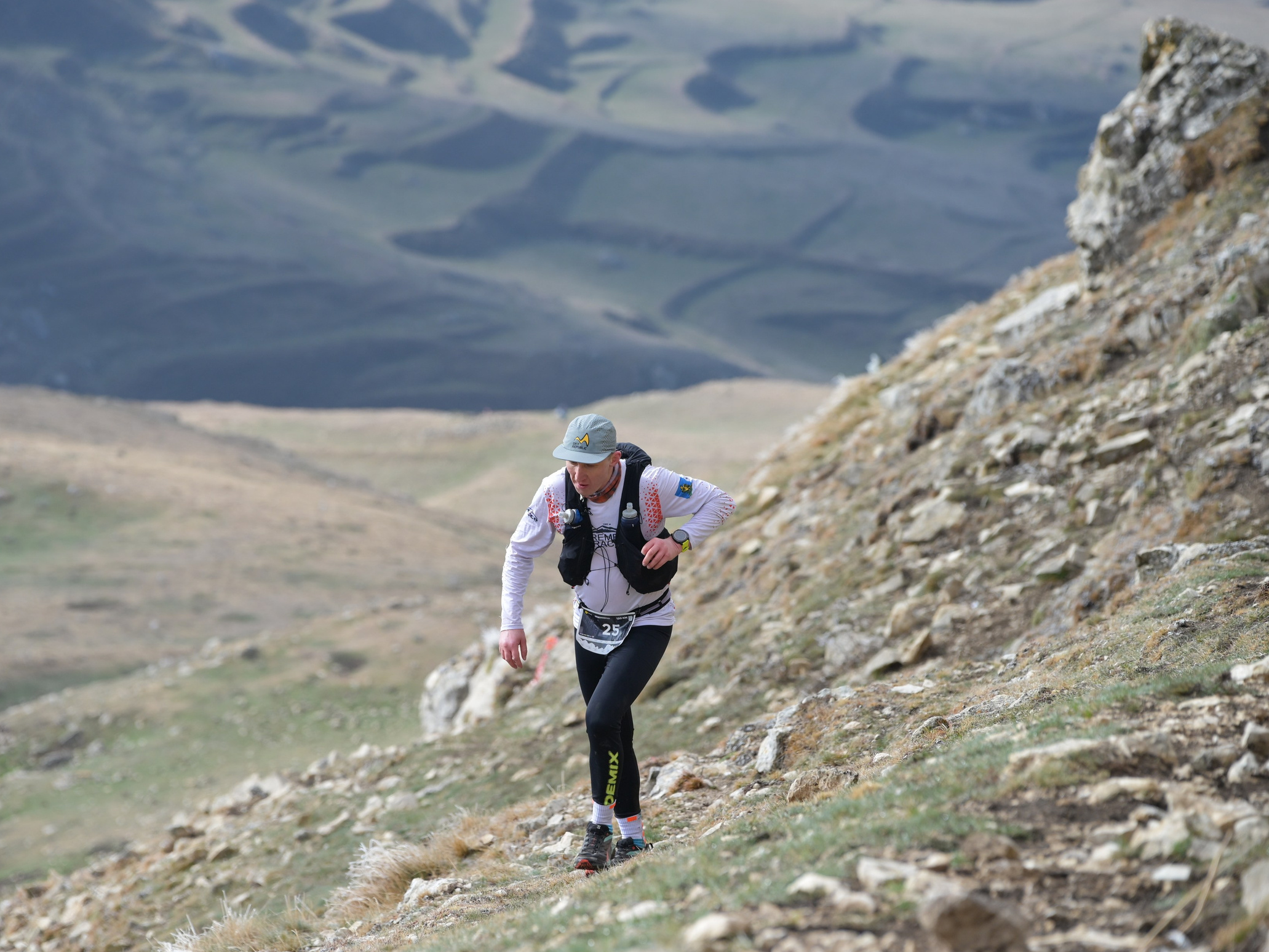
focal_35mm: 179
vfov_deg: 8.3
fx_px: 6563
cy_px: 488
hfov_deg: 11.0
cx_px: 555
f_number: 4
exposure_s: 1/1250
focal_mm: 150
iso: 250
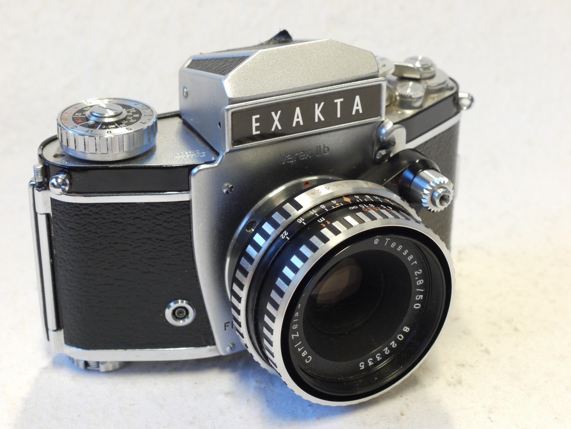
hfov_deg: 25.7
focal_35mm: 76
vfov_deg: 19.4
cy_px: 214
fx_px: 1254
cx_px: 286
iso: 800
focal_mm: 38
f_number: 8
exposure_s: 1/20
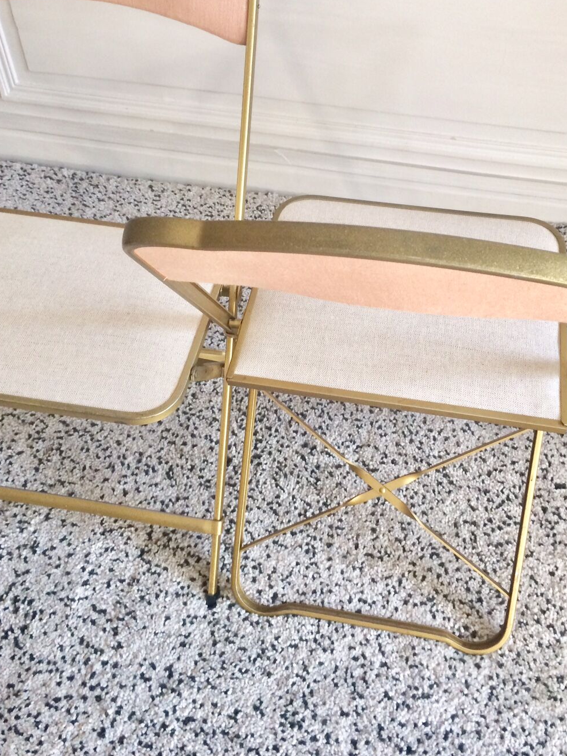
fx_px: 786
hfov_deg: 39.6
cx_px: 299
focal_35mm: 36
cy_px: 324
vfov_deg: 51.2
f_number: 2.2
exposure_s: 1/33
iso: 64
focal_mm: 4.15
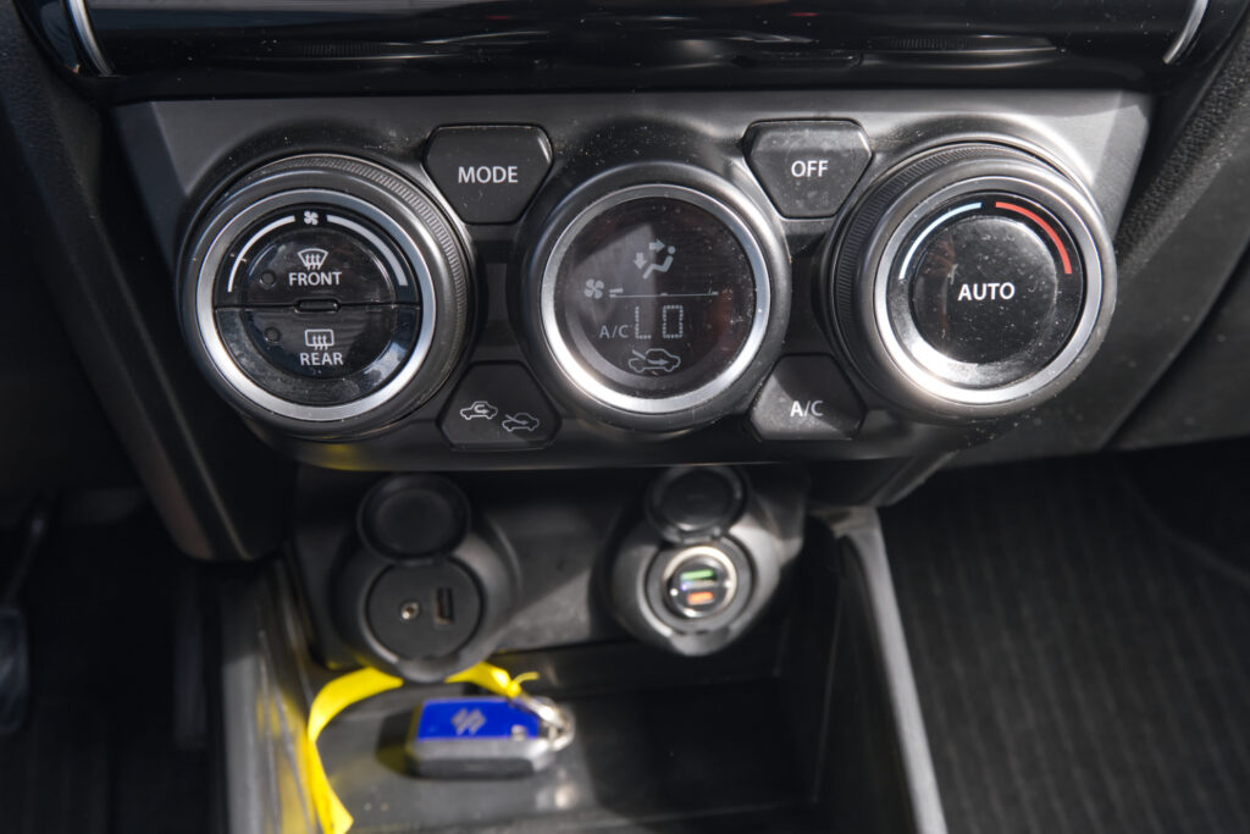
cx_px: 625
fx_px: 1285
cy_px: 417
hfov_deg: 51.9
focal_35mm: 37
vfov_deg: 36.0
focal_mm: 24.9
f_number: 8
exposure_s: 1/60
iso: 2000
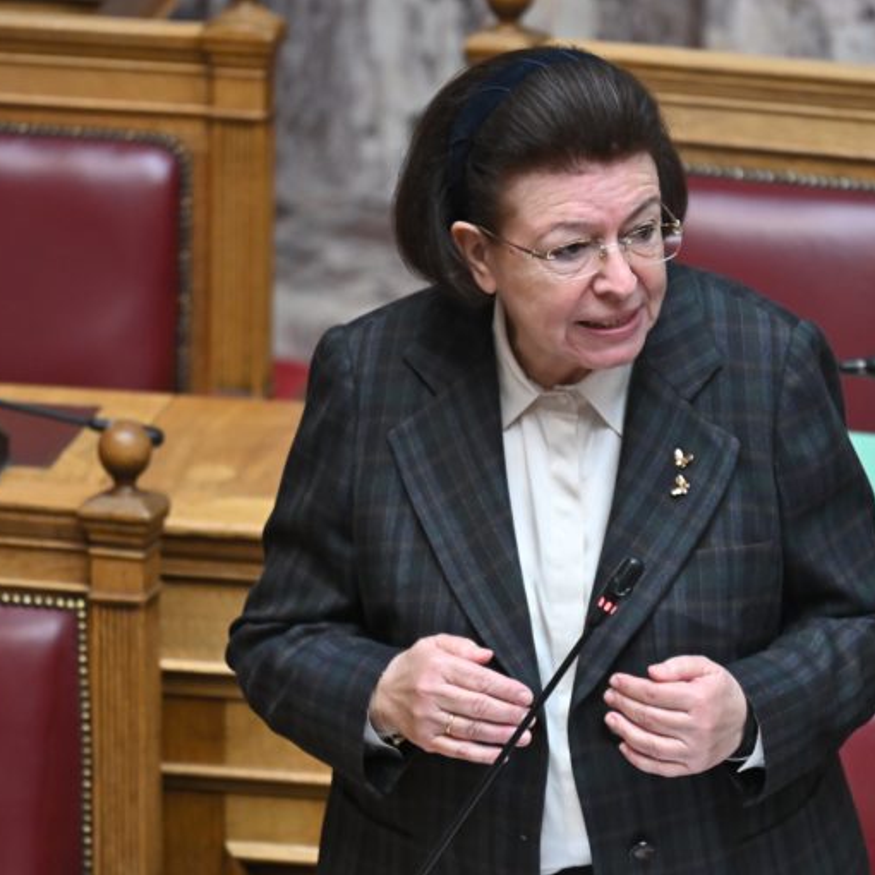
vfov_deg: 2.4
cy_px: 438
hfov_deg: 2.4
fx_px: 20877
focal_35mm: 730
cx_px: 523
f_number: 6.3
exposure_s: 1/250
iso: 4500
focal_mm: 570
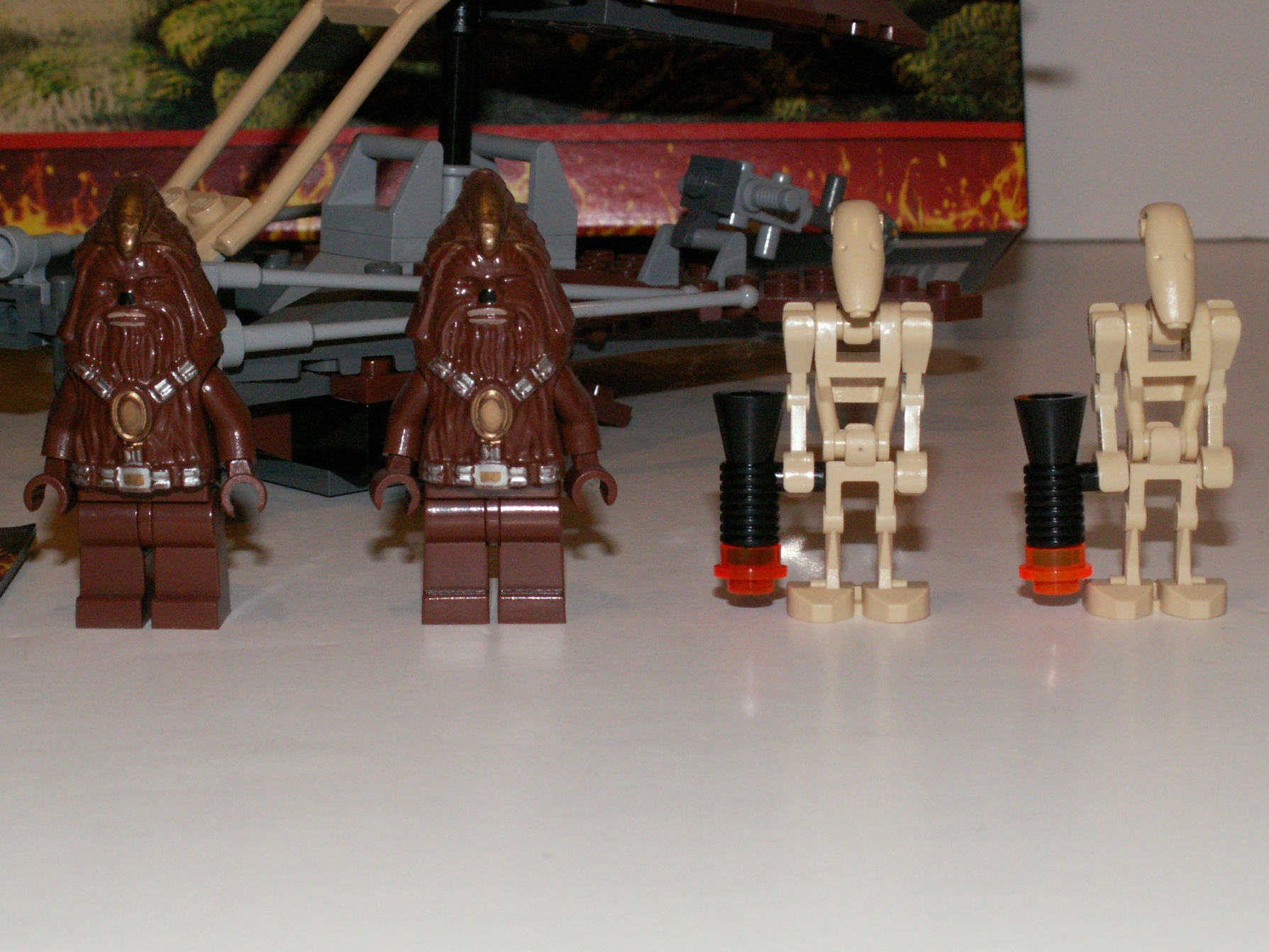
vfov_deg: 18.7
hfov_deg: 24.7
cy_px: 470
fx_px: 2896
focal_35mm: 79
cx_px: 658
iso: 160
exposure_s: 1/40
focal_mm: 11.53
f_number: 5.6
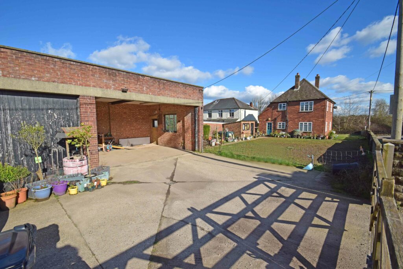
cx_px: 202
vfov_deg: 77.3
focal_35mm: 15
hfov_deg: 100.4
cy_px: 134
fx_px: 168
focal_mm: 10
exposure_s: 1/500
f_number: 11
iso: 360
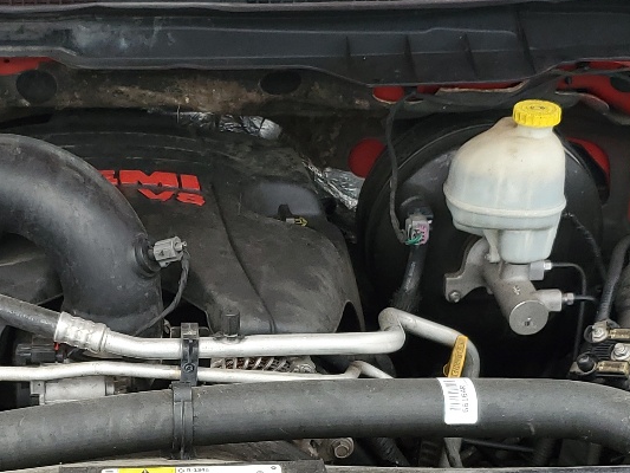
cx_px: 149
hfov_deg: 24.7
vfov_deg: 18.6
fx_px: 1420
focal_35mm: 78
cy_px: 409
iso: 50
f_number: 1.5
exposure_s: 1/217
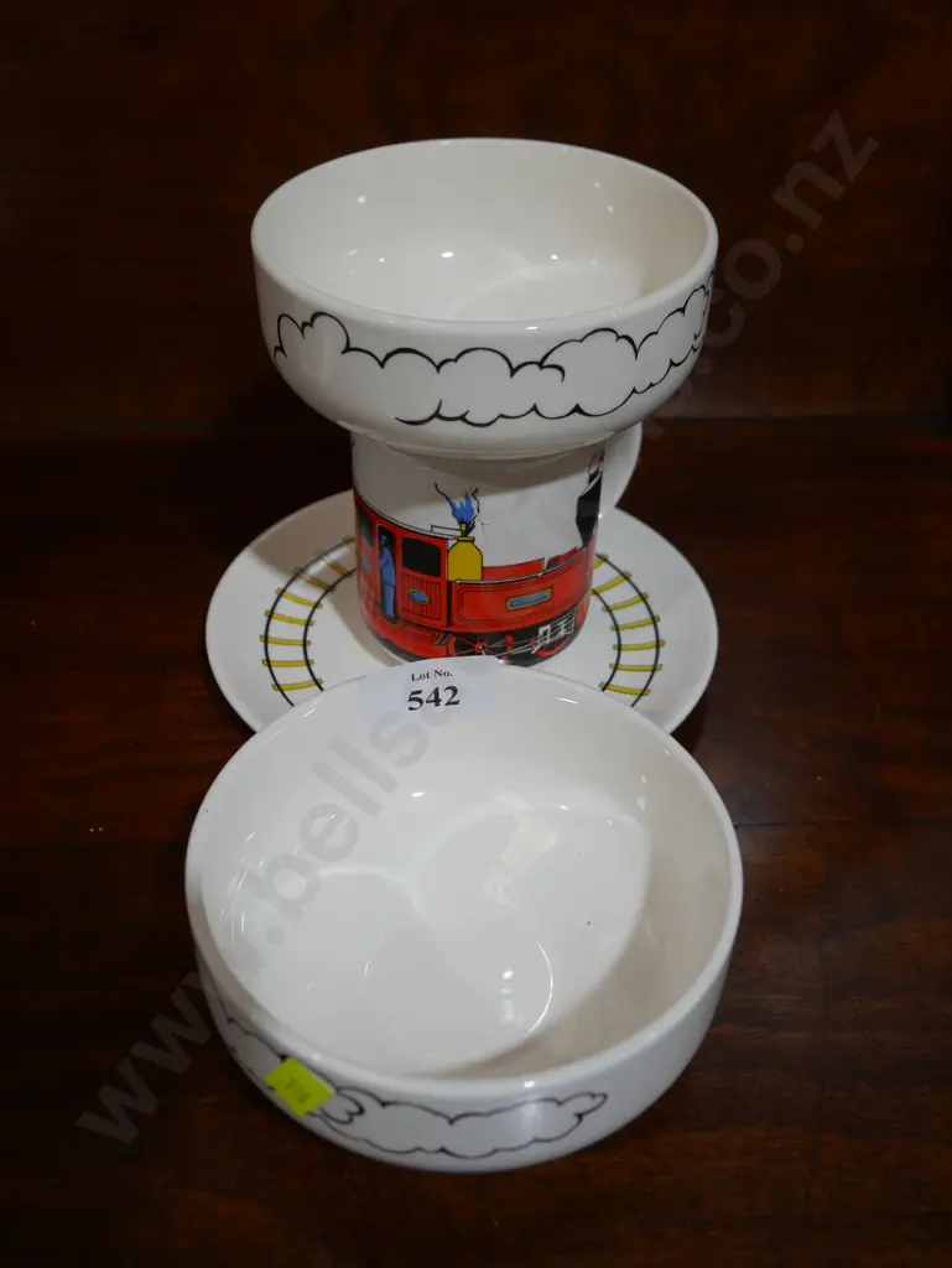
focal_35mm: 36
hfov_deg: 39.7
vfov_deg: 51.3
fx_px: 1319
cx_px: 476
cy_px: 634
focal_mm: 18
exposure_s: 1/100
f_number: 4
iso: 200
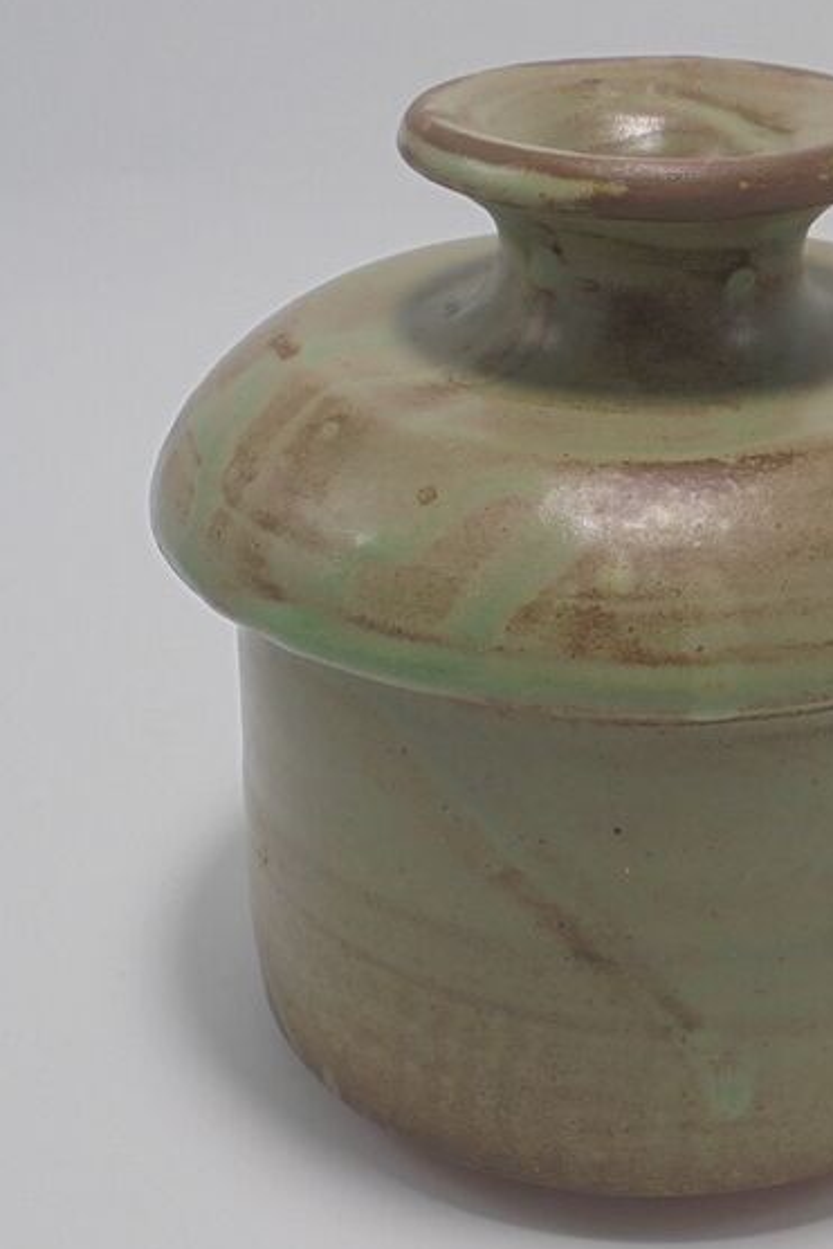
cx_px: 668
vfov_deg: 31.4
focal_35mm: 64
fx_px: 2220
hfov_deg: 21.0
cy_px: 566
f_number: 4.2
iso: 100
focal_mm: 6.9
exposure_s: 1/60
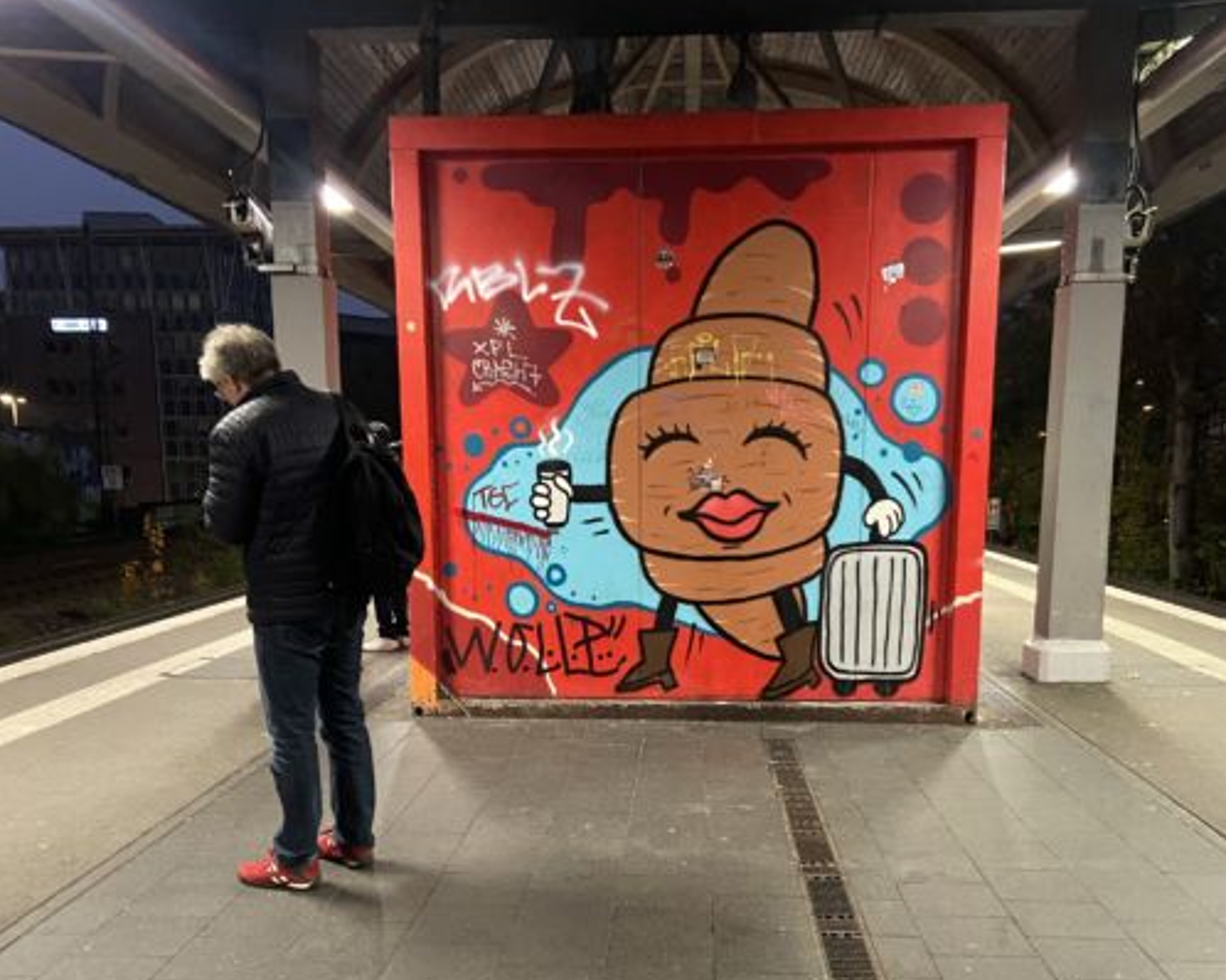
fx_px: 1233
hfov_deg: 52.9
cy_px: 673
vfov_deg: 42.6
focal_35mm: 34
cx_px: 613
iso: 500
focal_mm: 4.25
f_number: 1.8
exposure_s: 1/25
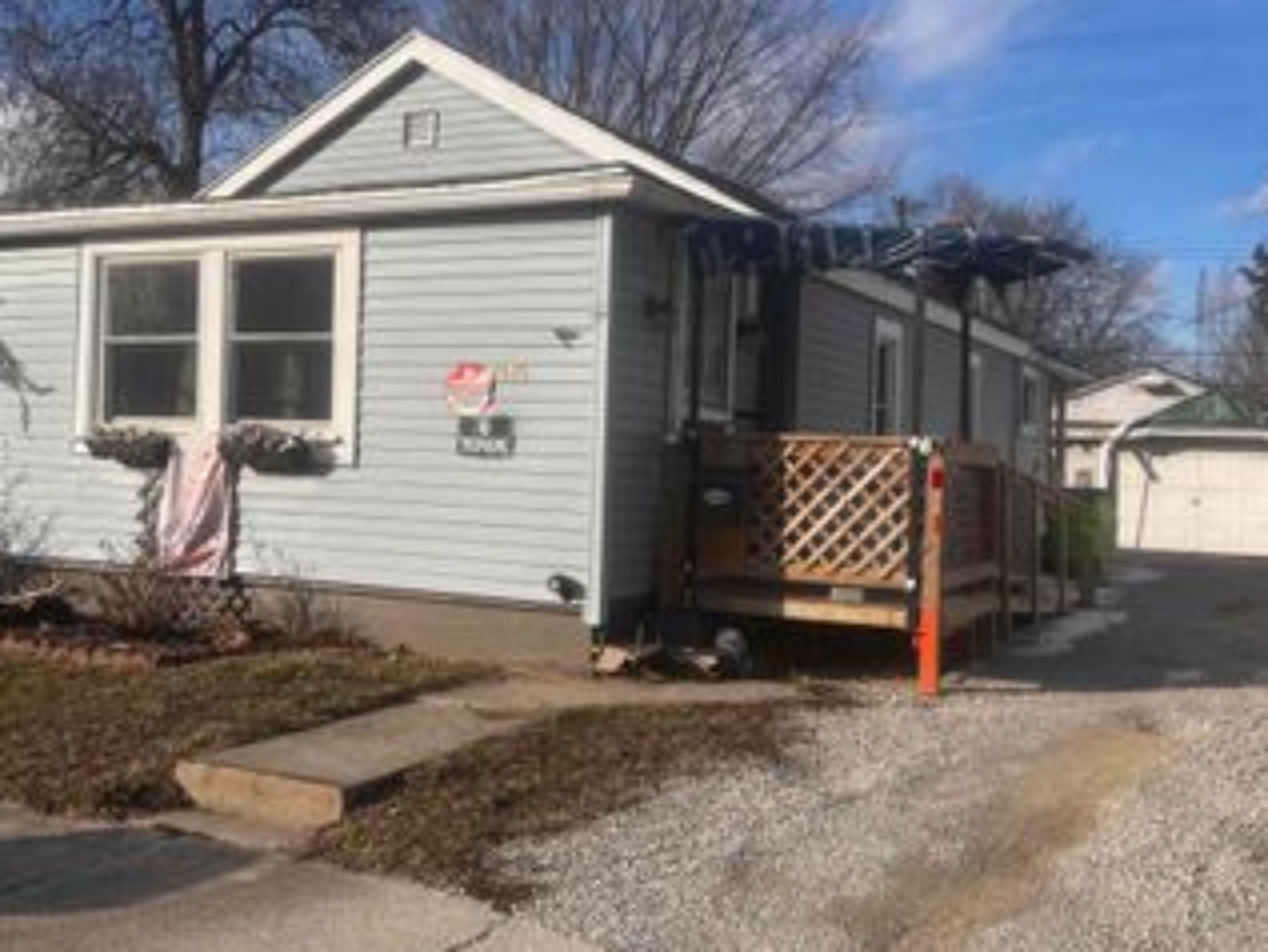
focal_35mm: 41
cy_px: 402
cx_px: 488
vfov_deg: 35.1
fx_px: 1502
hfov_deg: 45.4
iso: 50
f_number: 1.5
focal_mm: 5.7
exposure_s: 1/4630
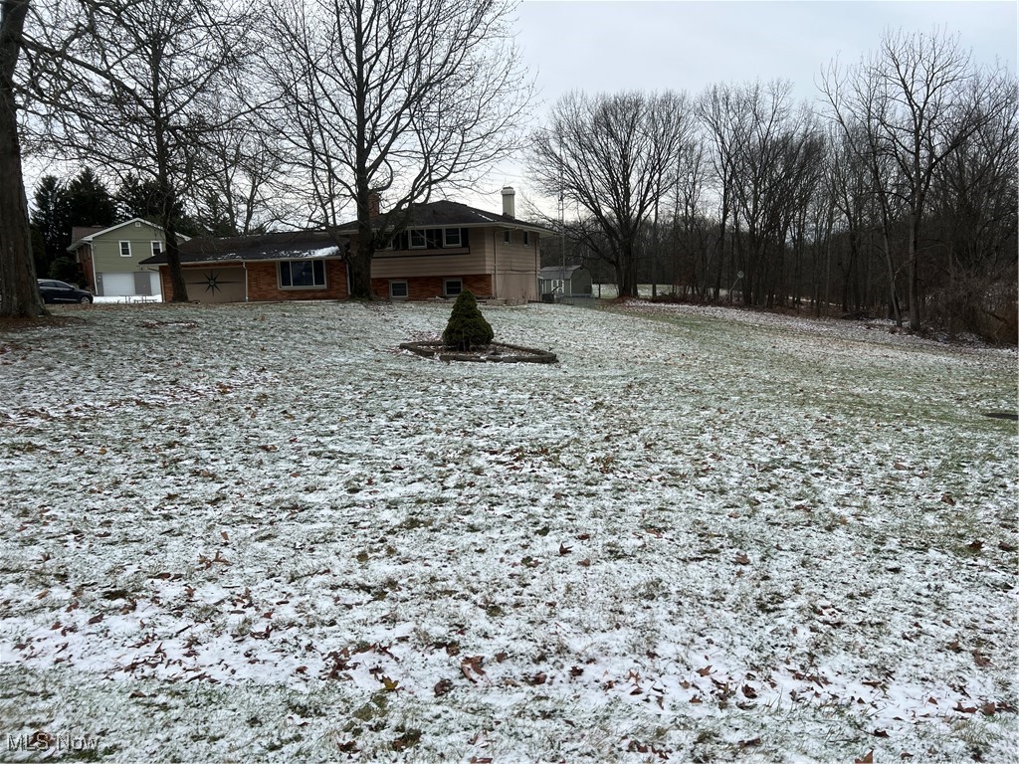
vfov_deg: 53.1
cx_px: 510
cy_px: 382
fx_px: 765
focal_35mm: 26
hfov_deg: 67.3
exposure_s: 1/1412
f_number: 1.5
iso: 50
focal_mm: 5.7
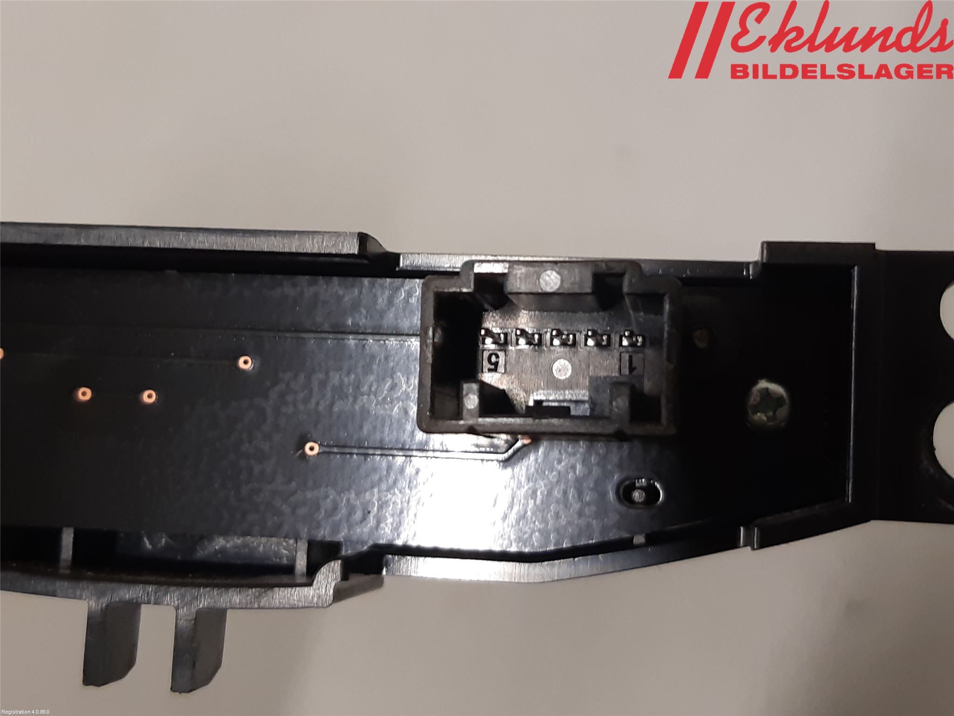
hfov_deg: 67.3
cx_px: 477
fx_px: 717
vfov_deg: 53.1
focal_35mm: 26
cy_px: 358
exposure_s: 1/50
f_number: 1.7
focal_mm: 3.93
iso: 125
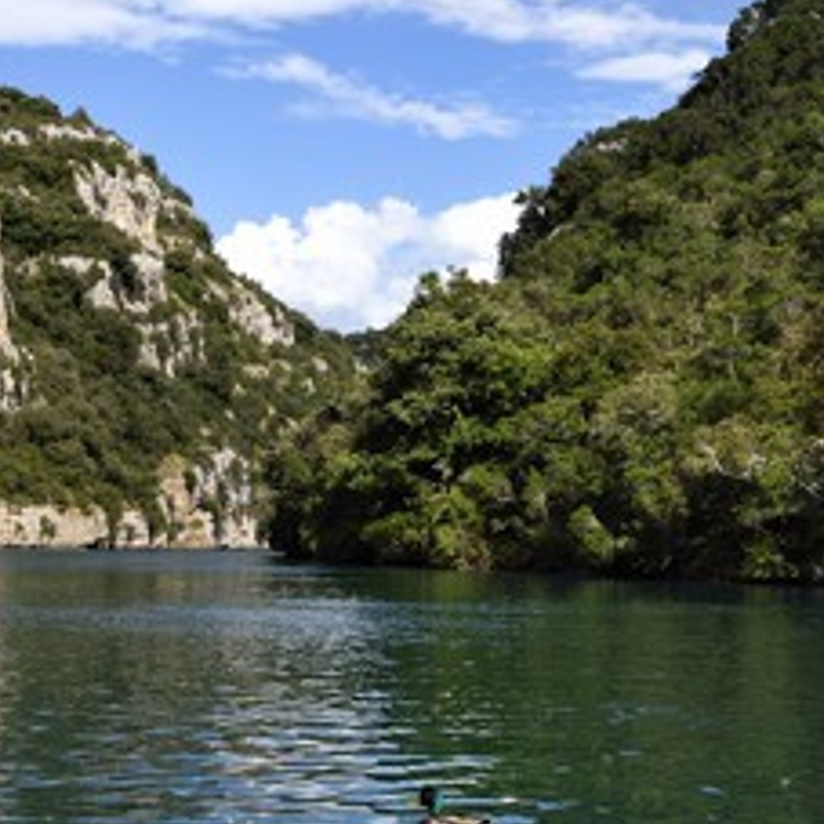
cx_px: 163
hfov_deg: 25.6
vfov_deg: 26.1
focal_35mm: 66
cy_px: 483
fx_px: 1777
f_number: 10
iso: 200
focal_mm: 42
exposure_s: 1/400
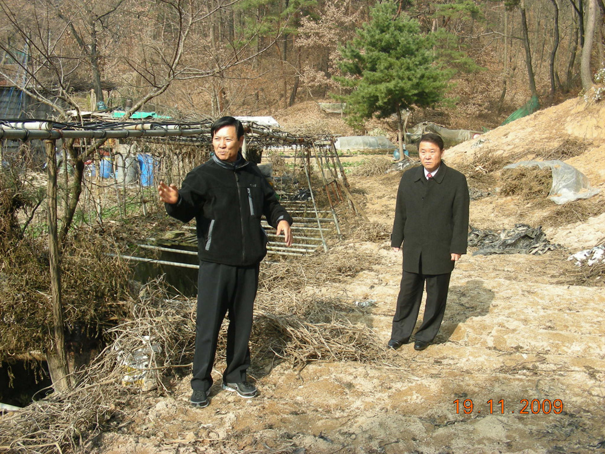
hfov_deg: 49.0
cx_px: 302
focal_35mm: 38
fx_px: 664
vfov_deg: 37.7
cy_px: 227
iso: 70
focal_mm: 6.3
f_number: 4
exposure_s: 1/178
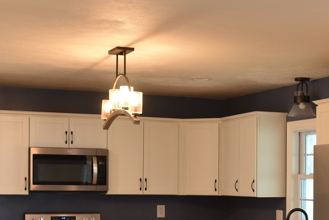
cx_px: 257
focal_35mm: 81
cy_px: 194
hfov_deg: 24.7
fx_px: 741
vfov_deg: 16.7
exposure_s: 1/25
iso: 500
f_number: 4
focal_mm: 30
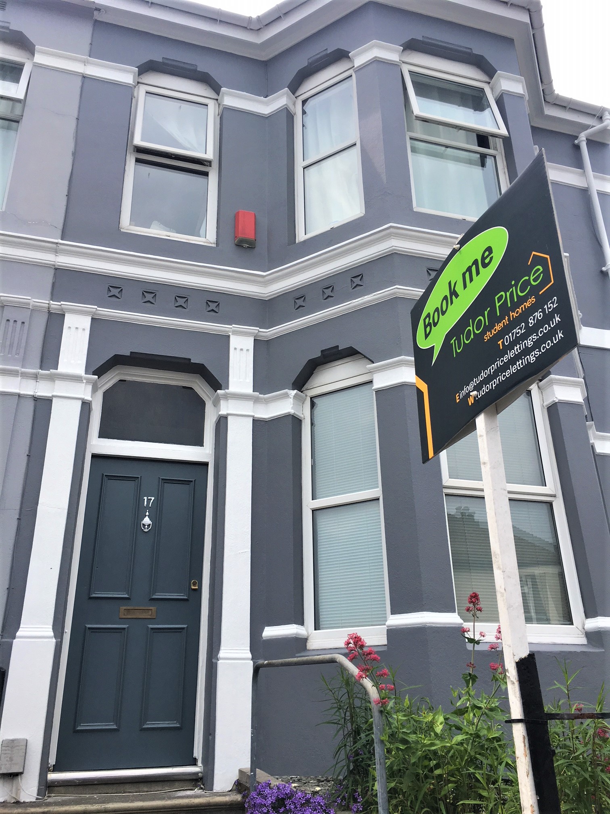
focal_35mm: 29
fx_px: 681
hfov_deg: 48.2
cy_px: 407
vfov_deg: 61.7
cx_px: 305
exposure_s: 1/999
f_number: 2.2
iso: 25
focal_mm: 4.15
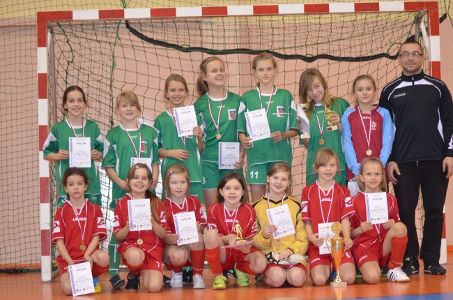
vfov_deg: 13.4
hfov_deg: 20.1
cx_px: 264
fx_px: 1276
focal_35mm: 102
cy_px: 145
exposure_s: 1/60
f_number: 4
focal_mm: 55
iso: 2500
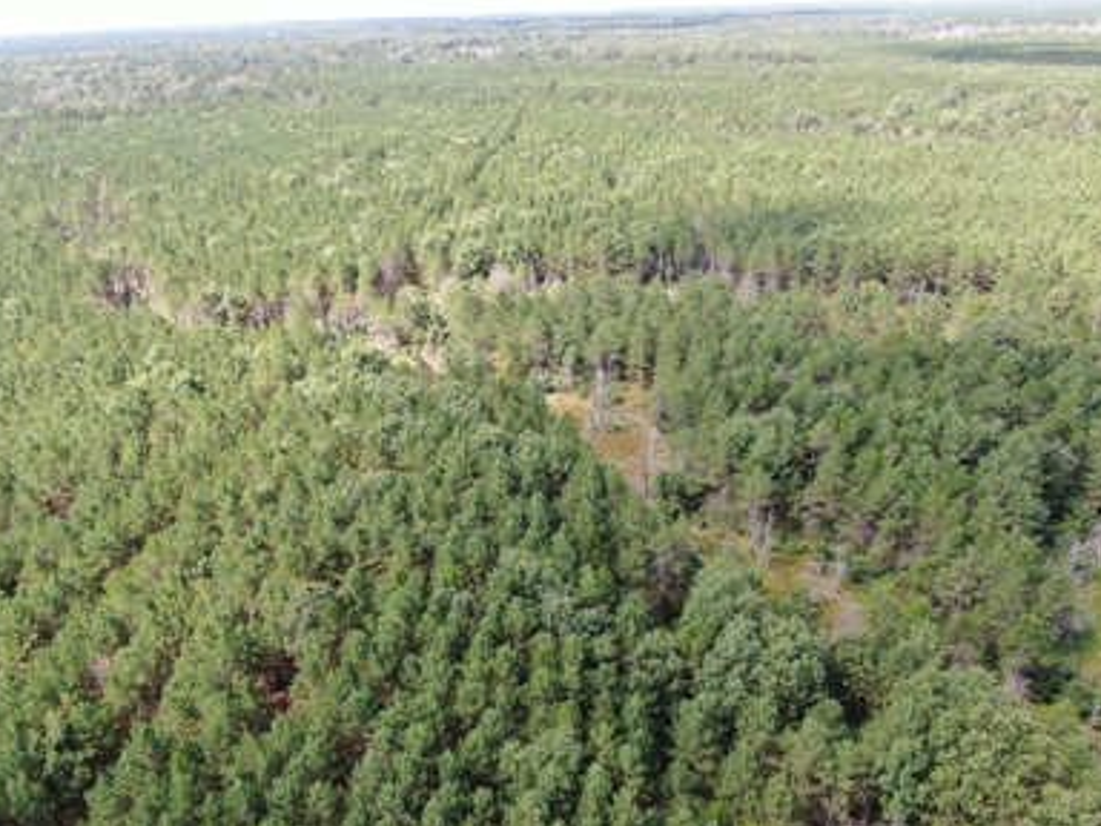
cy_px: 402
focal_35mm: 25
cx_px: 542
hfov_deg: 69.4
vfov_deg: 54.9
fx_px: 795
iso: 100
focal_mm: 4.39
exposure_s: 1/240
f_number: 2.8
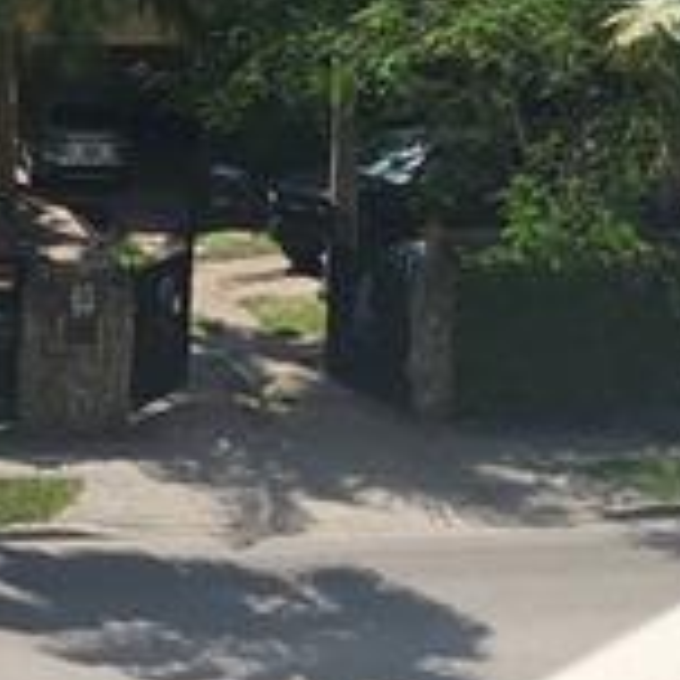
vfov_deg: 10.5
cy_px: -291
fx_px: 3578
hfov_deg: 10.8
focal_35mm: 161
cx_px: 76
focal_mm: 6.4
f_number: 1.8
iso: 12
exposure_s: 1/1915
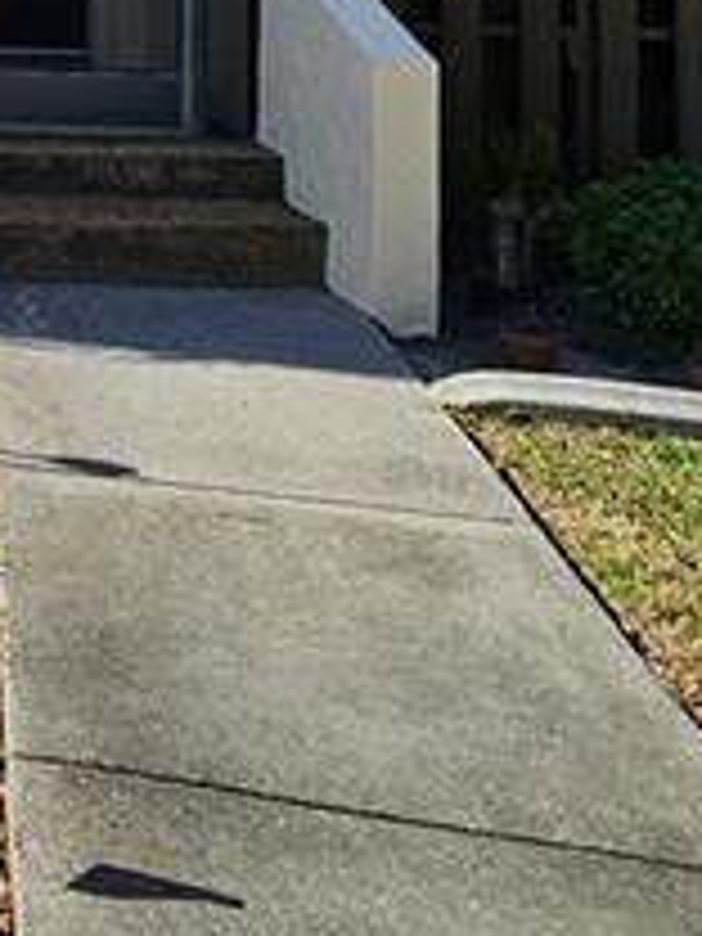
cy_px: -176
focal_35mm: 48
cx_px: -472
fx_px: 1298
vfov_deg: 32.9
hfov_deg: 22.1
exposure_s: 1/947
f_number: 2.2
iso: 32
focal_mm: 1.74
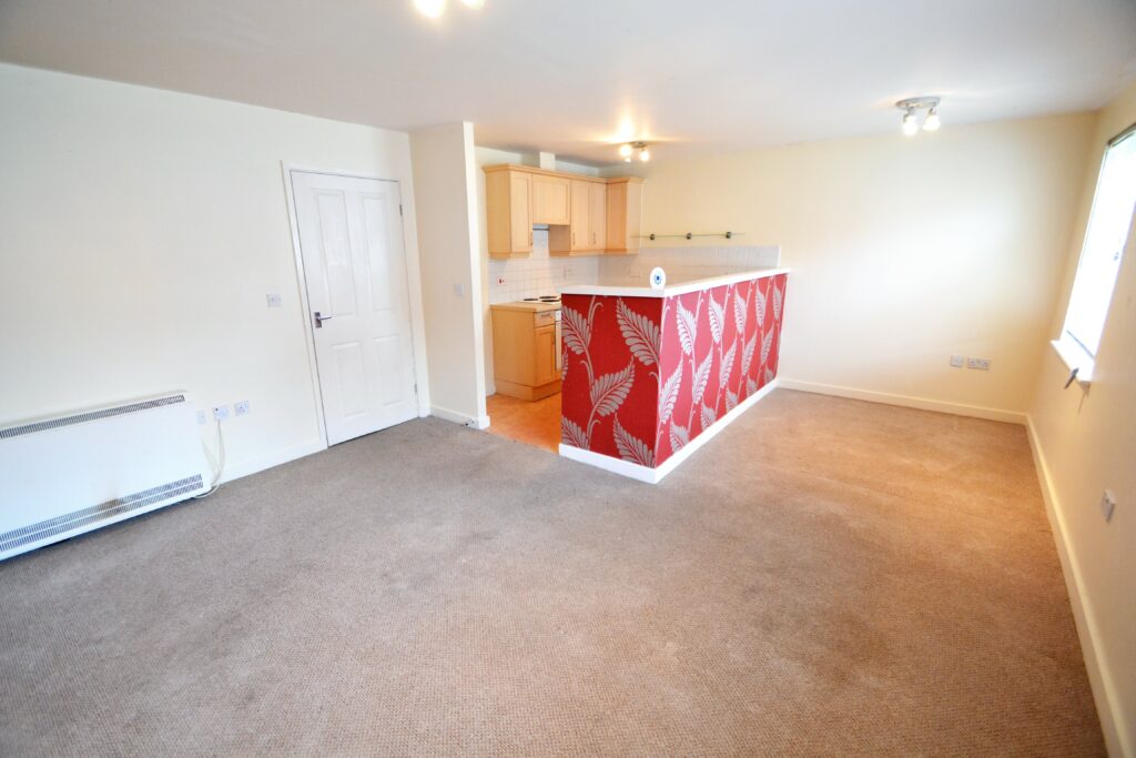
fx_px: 473
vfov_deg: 77.3
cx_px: 568
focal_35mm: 15
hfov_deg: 100.4
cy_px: 379
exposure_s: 1/60
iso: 1250
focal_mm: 10
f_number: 3.5
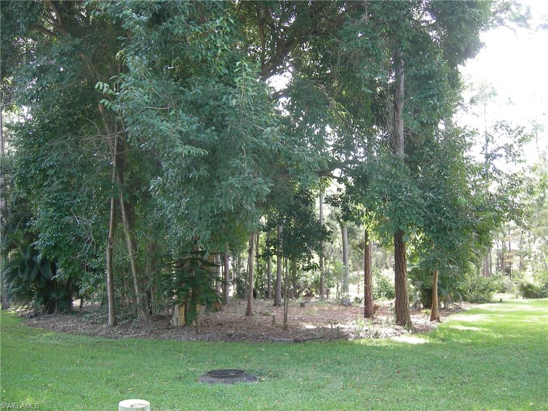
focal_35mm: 36
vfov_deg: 39.7
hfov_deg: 51.4
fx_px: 570
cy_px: 206
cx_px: 274
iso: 64
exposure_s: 1/64.3
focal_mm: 7.5
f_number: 2.7
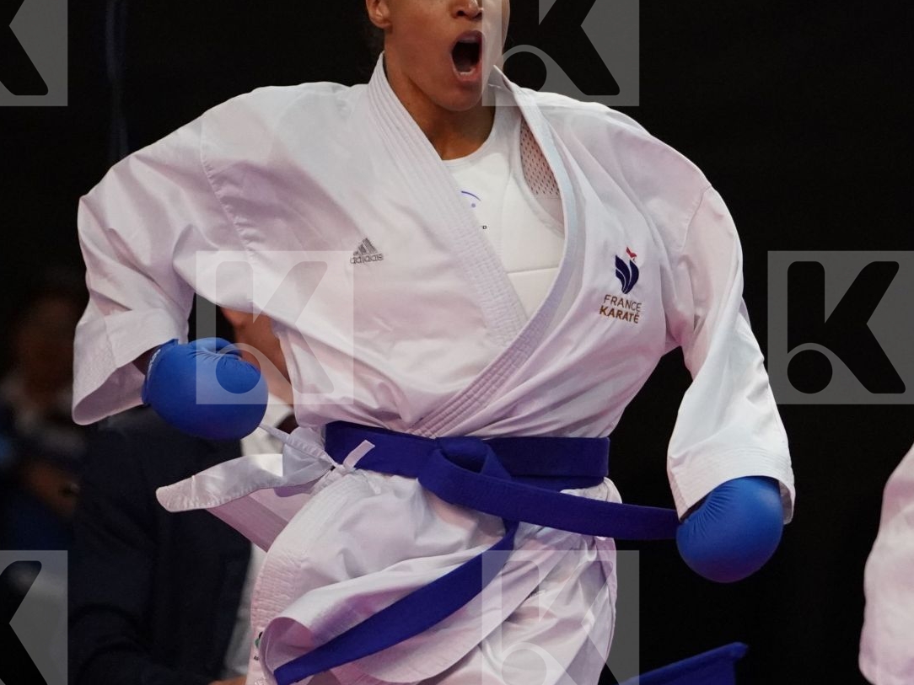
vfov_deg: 3.1
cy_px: 328
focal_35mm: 479
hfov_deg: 4.1
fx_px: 12648
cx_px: 561
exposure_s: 1/1000
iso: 6400
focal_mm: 200
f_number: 2.8
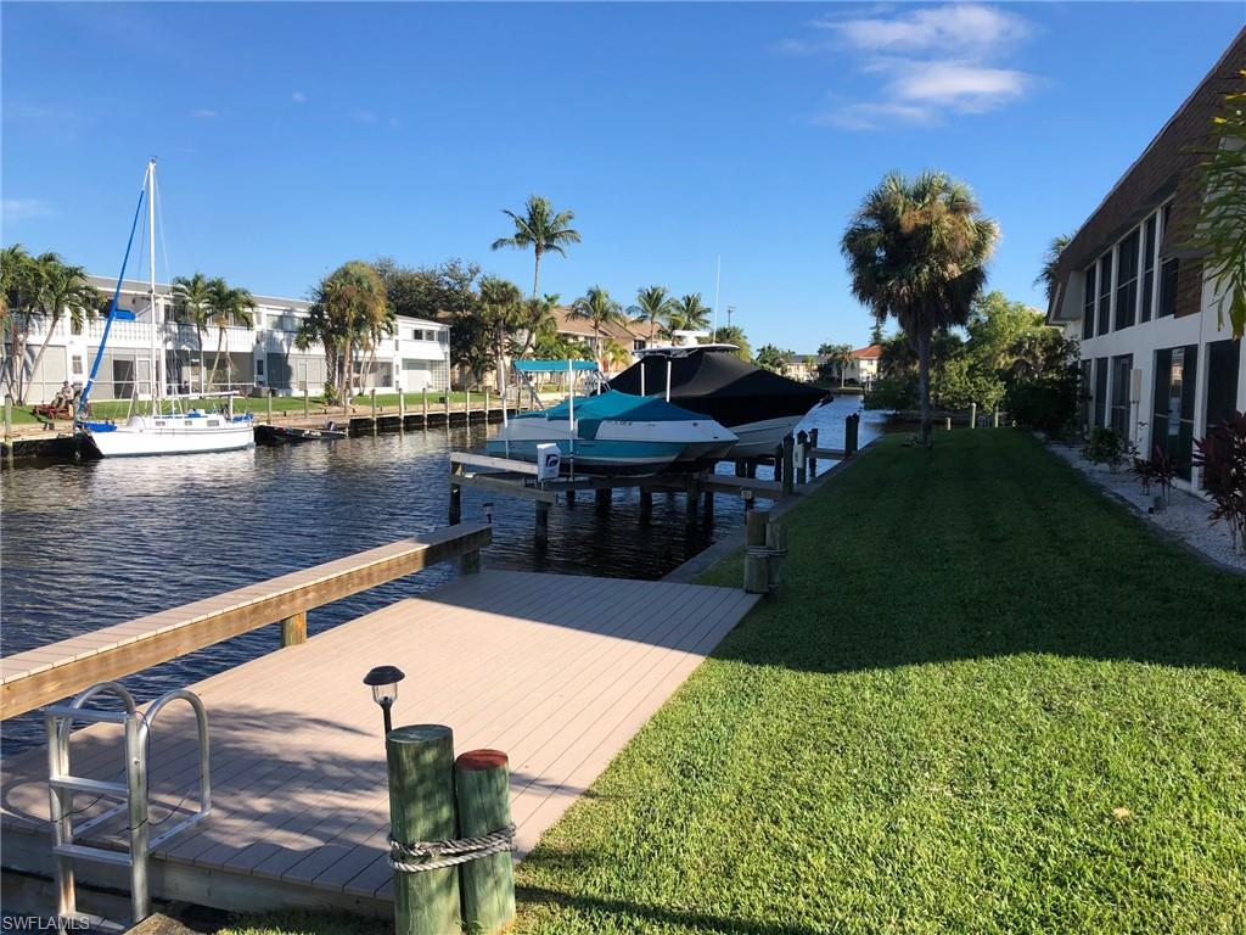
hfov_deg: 63.4
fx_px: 1008
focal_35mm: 28
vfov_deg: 49.7
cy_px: 468
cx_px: 623
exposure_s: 1/1779
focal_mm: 4
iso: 20
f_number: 1.8
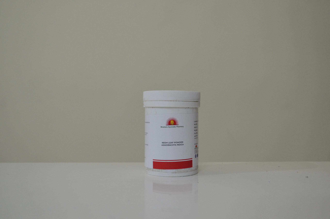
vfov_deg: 34.1
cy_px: 110
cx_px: 165
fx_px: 357
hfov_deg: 49.6
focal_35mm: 39
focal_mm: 26
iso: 800
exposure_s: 1/40
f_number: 4.2
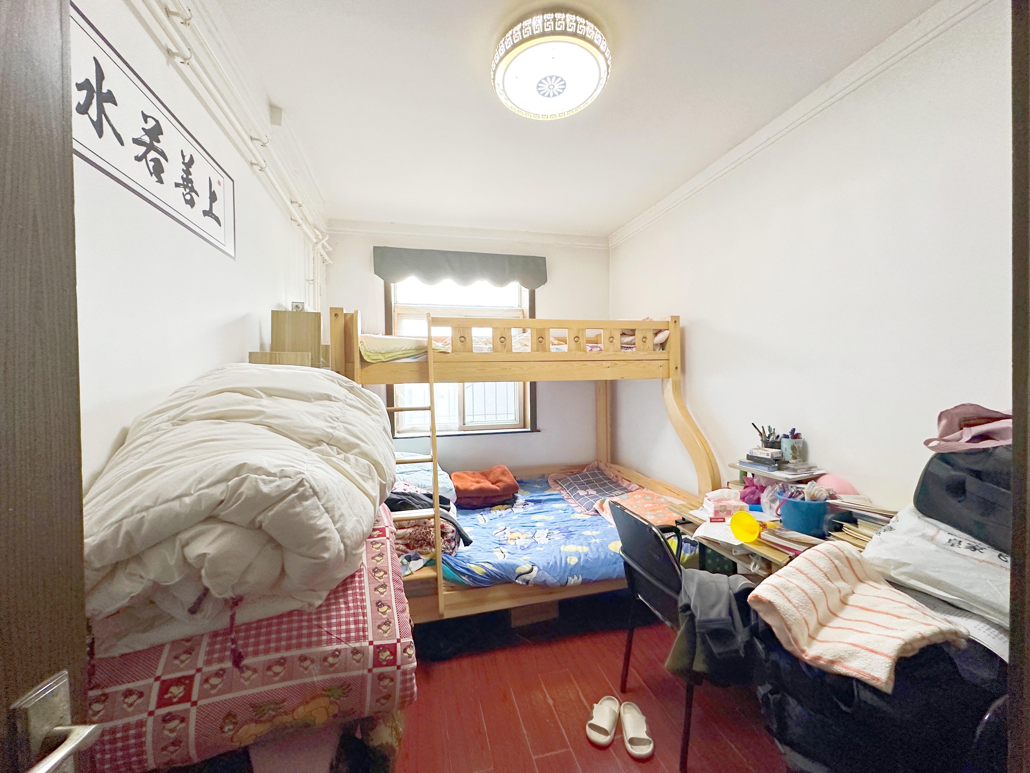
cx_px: 515
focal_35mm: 14
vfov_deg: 85.7
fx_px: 417
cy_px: 386
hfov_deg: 102.1
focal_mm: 2.22
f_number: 2.2
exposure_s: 1/99
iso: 250
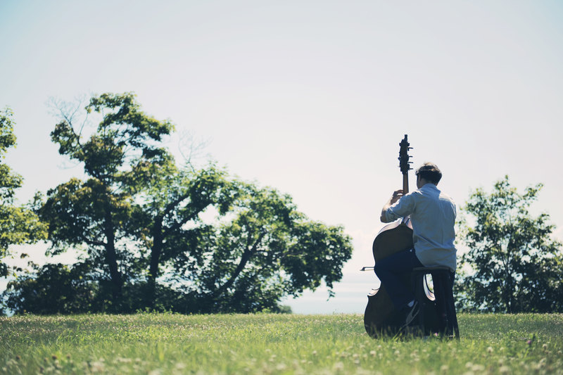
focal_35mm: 70
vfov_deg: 19.4
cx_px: 282
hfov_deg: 28.8
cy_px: 188
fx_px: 1094
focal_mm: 70
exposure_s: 1/3200
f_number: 2.8
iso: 125
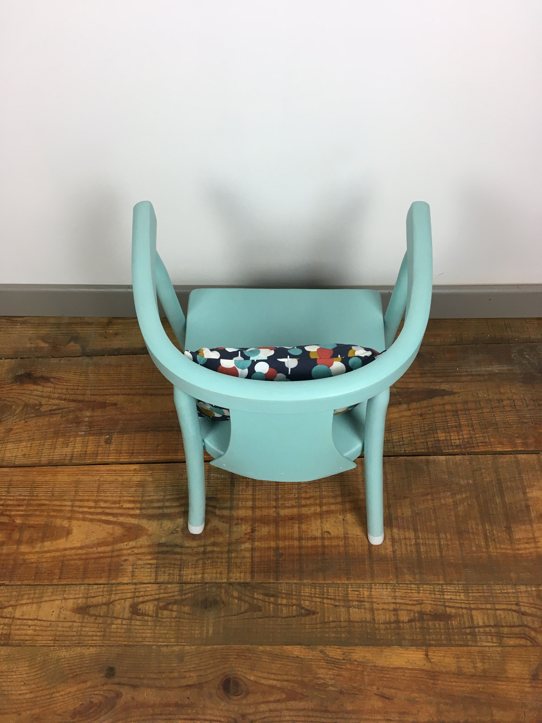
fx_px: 605
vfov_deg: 61.7
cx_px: 271
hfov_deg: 48.2
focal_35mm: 29
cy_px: 362
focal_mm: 4.15
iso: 40
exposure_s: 1/33
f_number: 2.2
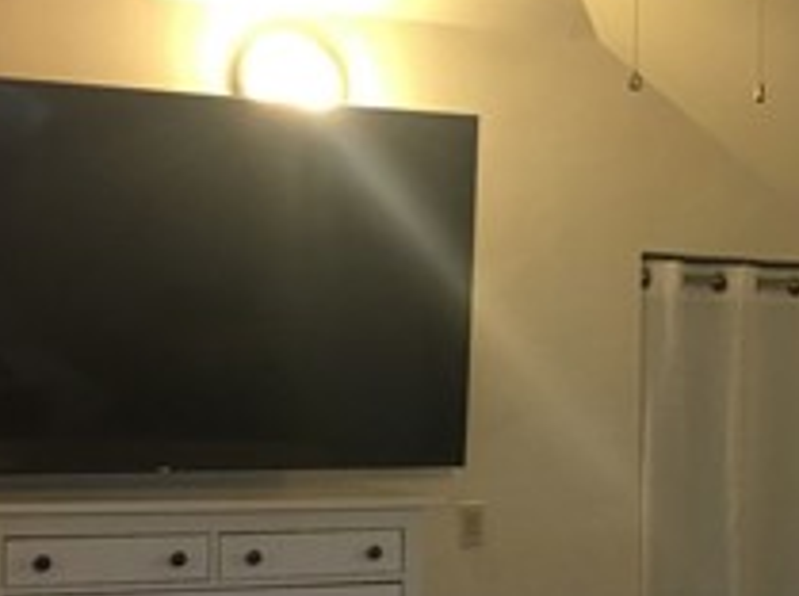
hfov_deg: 21.5
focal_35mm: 89
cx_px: 745
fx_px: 2051
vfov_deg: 16.3
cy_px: 554
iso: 50
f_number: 2.2
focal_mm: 4.15
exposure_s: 1/15
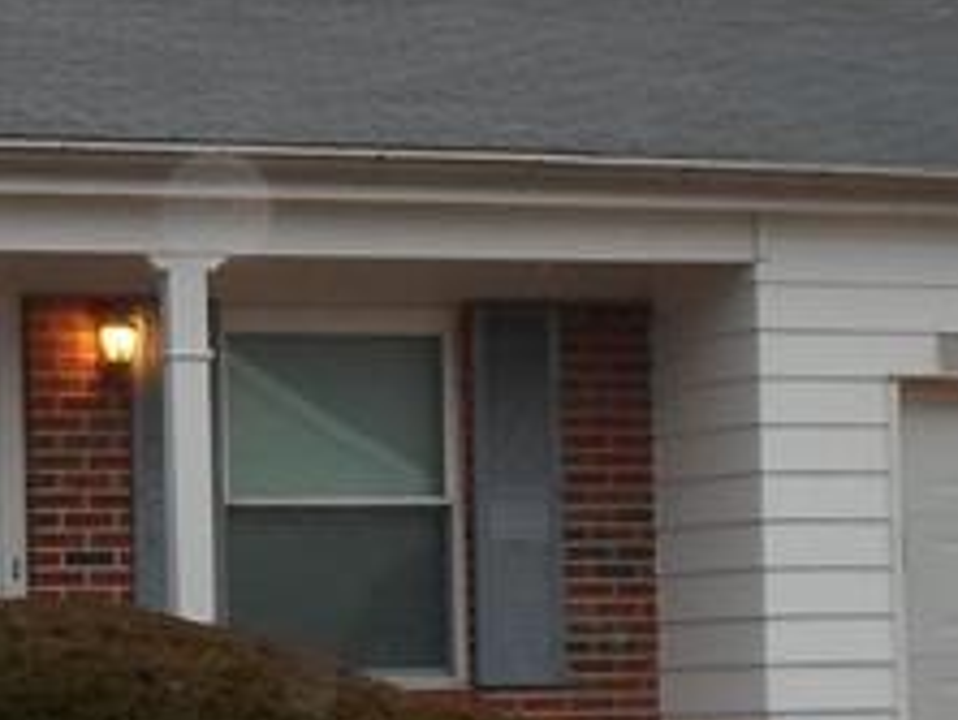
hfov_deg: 11.7
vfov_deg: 9.0
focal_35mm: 166
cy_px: 263
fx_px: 4599
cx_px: -147
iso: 120
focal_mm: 6.5
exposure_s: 1/90
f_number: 3
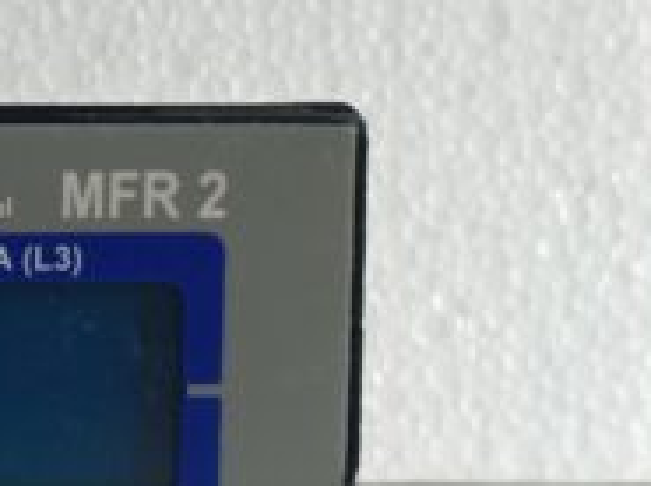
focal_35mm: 169
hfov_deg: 11.2
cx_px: -331
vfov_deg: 8.7
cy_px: 454
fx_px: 3172
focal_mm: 4.84
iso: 160
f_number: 1.88
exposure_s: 1/100
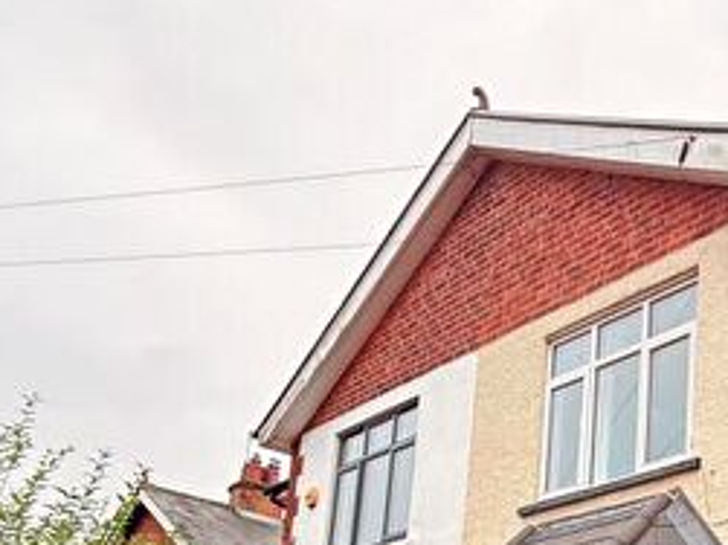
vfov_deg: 31.0
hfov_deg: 39.4
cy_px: 654
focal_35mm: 39
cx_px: 798
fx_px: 820
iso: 50
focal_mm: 2.22
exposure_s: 1/346
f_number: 2.2
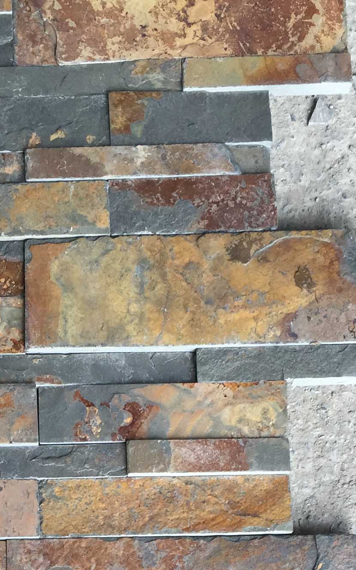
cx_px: 44
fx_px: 1180
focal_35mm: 76
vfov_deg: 25.3
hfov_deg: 16.9
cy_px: 615
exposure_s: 1/120
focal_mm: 4.15
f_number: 2.2
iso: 50
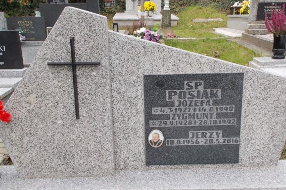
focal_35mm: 40
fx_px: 318
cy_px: 102
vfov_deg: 33.4
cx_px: 147
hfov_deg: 48.5
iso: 80
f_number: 3.6
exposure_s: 1/125
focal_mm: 6
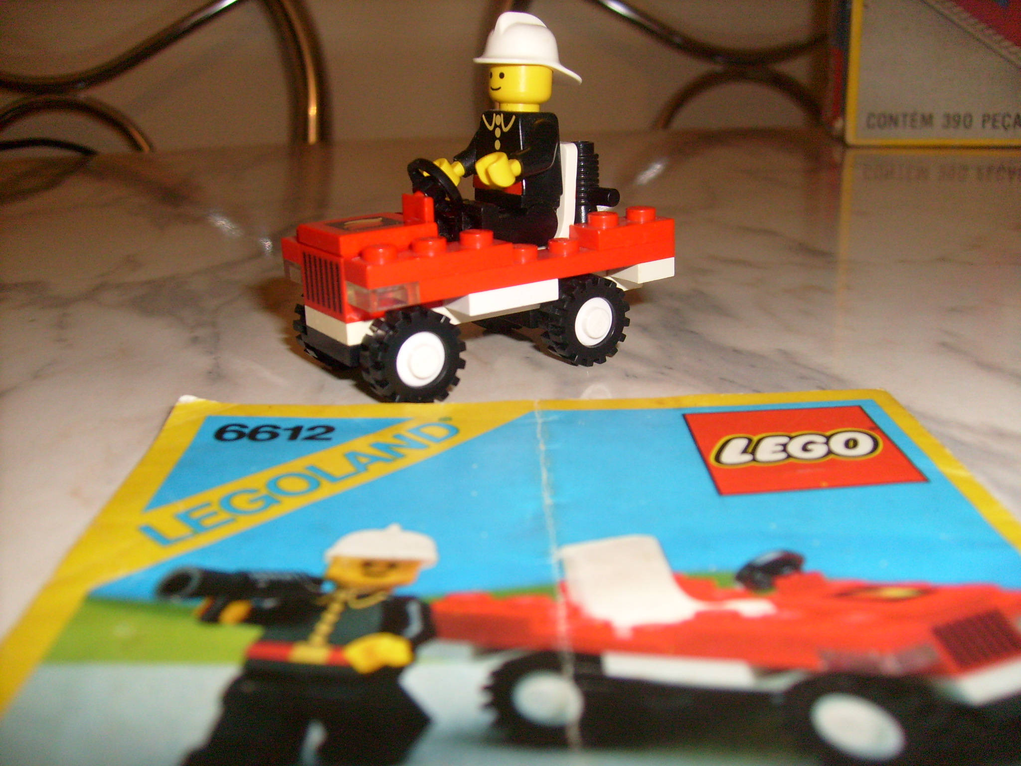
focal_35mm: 35
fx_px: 1032
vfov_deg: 40.7
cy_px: 383
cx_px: 510
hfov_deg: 52.6
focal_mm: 5.8
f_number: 2.8
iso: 100
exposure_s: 1/45
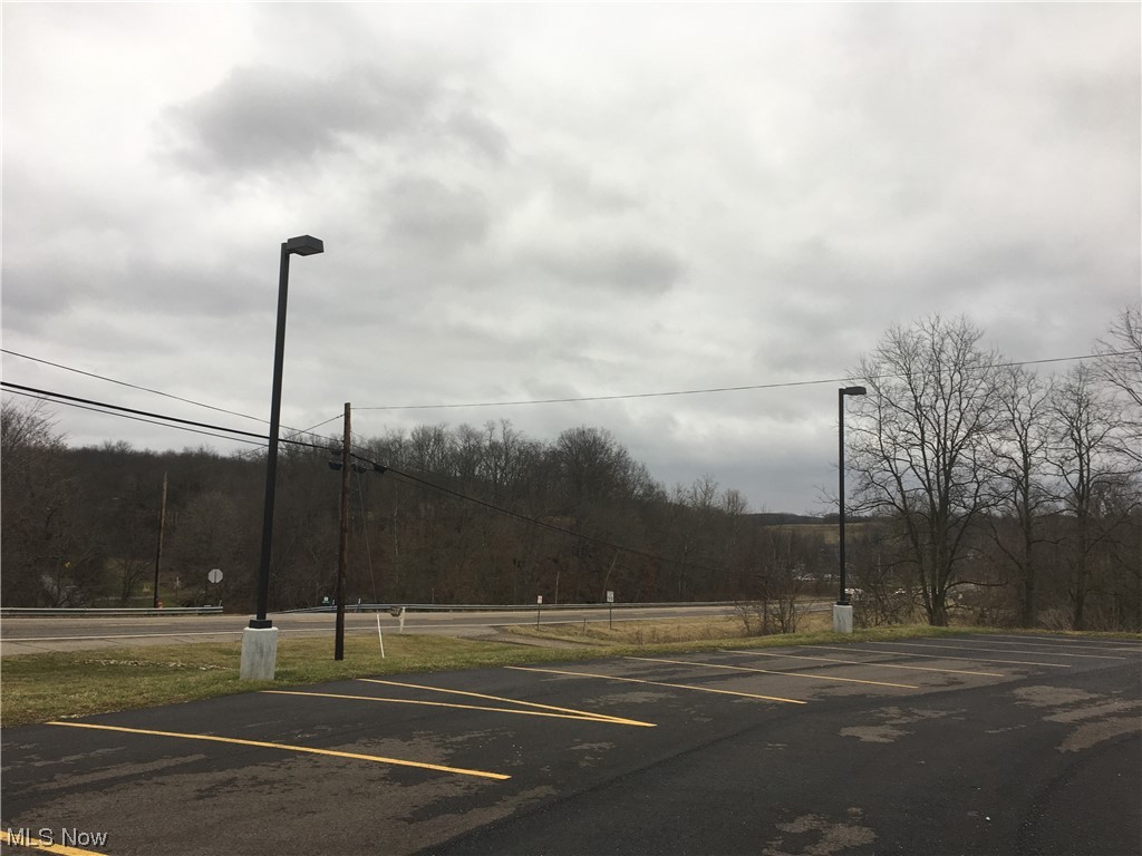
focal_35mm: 29
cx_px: 571
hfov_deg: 61.7
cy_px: 428
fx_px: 957
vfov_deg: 48.2
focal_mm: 4.15
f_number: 2.2
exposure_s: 1/120
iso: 25
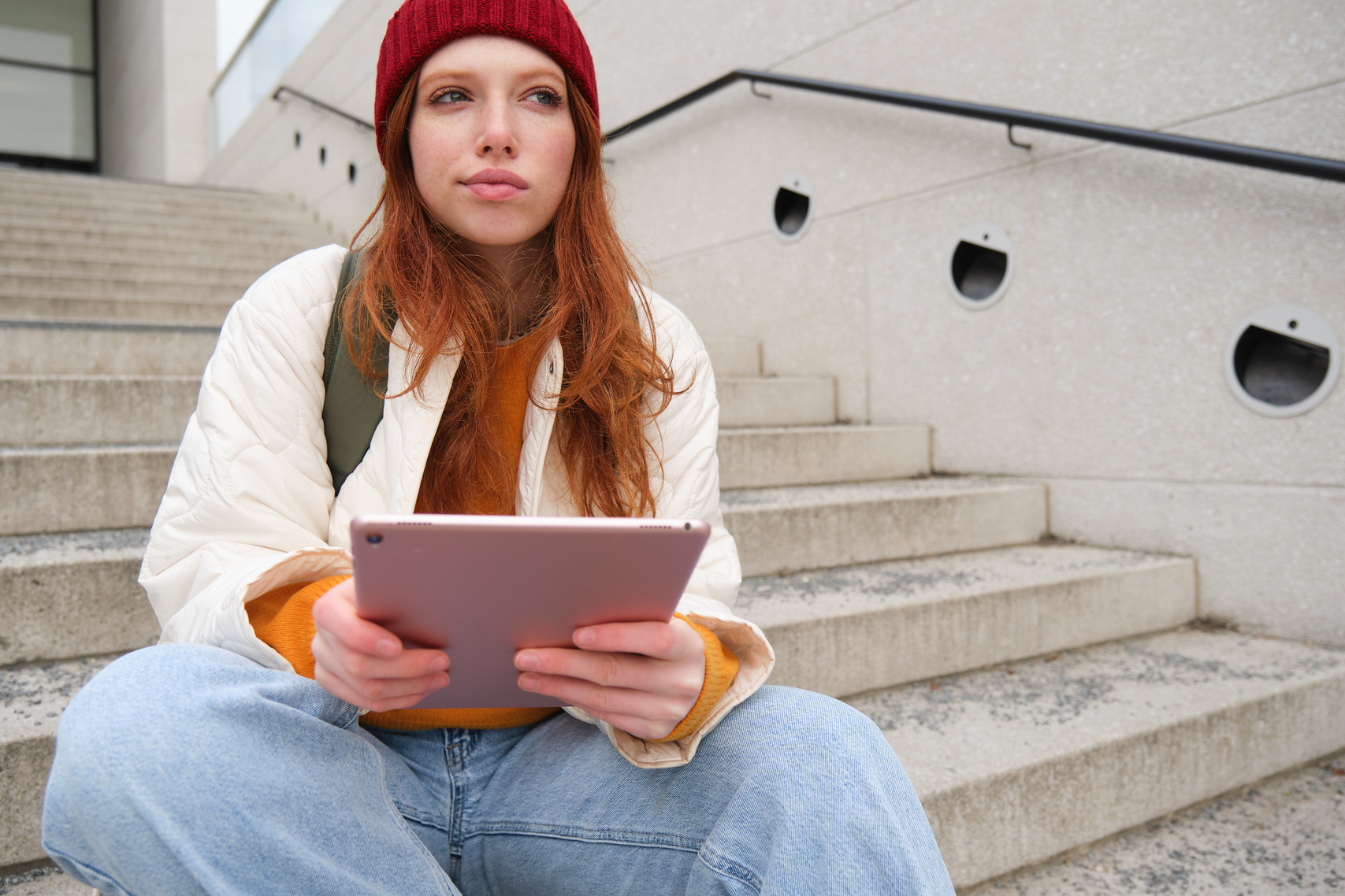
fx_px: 1009
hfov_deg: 67.4
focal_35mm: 27
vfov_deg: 47.9
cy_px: 417
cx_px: 643
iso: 200
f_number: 2.8
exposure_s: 1/500
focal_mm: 16
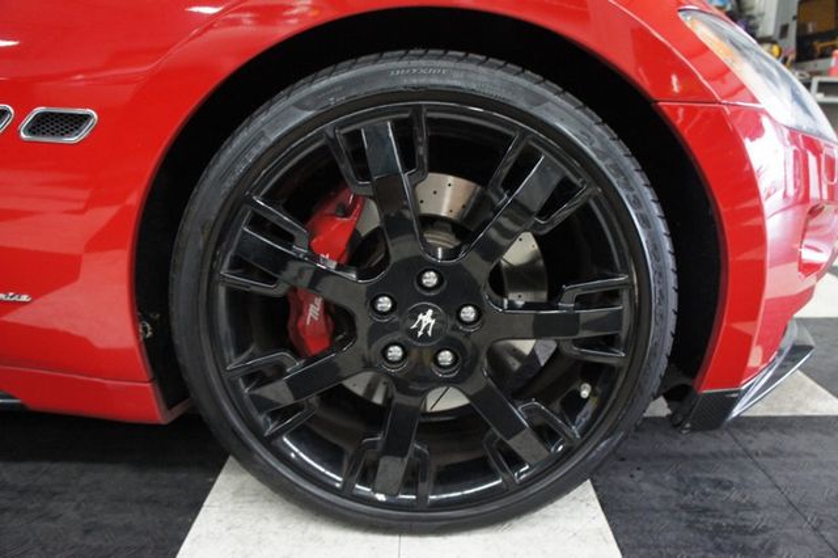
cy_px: 279
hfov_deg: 67.4
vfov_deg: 47.9
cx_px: 419
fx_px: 628
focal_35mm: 27
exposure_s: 1/60
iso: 1600
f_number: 3.5
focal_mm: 18
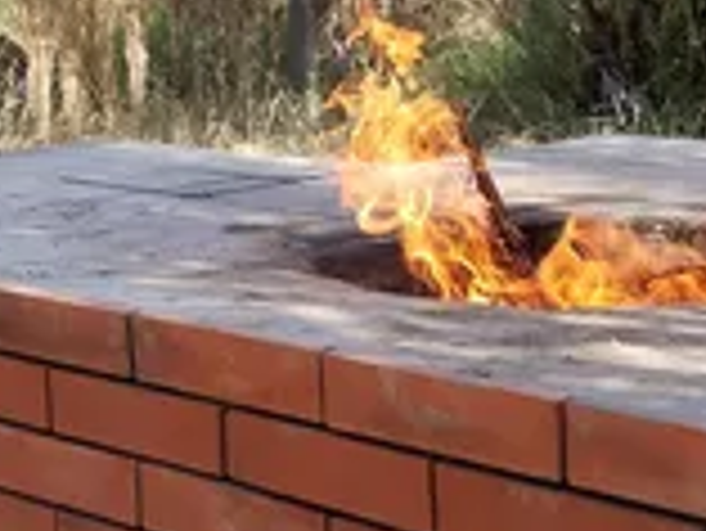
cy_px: 135
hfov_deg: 16.7
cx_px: 324
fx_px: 2408
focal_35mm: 118
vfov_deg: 12.5
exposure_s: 1/699
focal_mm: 4.75
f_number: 1.8
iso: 100
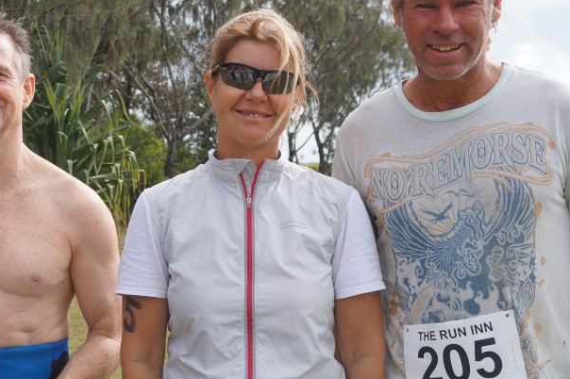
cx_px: 183
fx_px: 965
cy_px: 131
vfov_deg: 22.2
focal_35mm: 61
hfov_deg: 32.6
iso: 100
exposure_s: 1/400
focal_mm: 24
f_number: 5
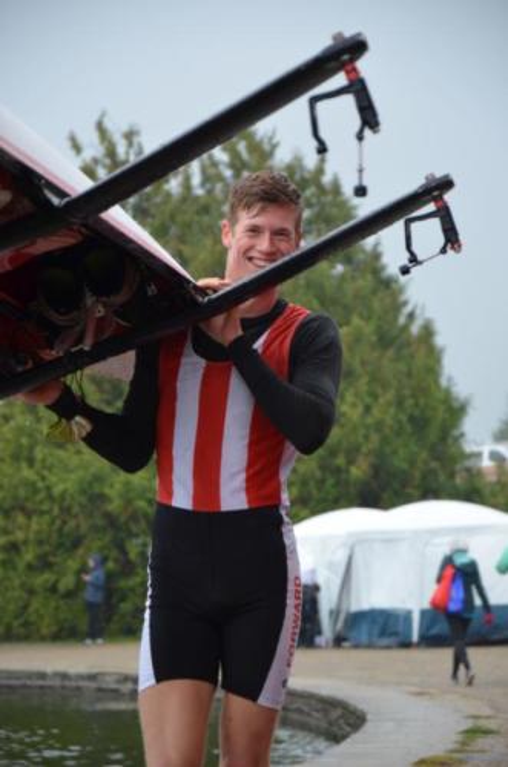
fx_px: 3350
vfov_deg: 13.1
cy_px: 384
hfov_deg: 8.7
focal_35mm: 158
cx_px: 254
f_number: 5.6
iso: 400
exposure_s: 1/320
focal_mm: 105
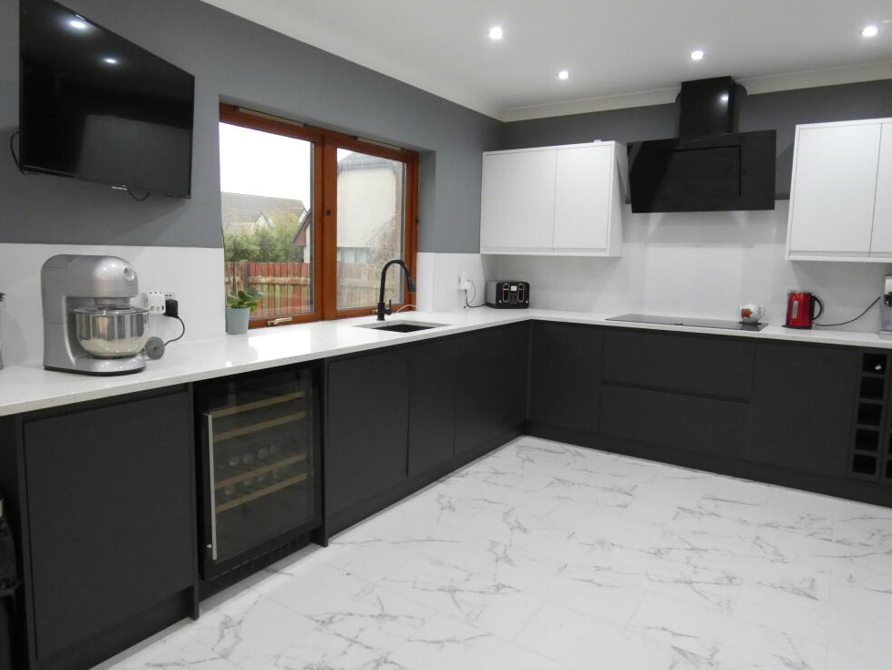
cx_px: 429
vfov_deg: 58.9
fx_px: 593
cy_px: 329
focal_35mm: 23
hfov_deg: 73.9
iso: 640
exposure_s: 1/60
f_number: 2.9
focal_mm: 3.9
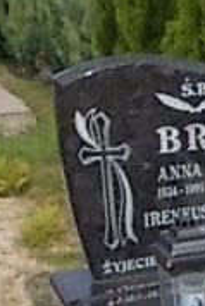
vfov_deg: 20.7
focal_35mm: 97
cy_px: 258
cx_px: 312
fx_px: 827
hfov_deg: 13.3
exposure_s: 1/125
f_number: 8
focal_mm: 4.6
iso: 80
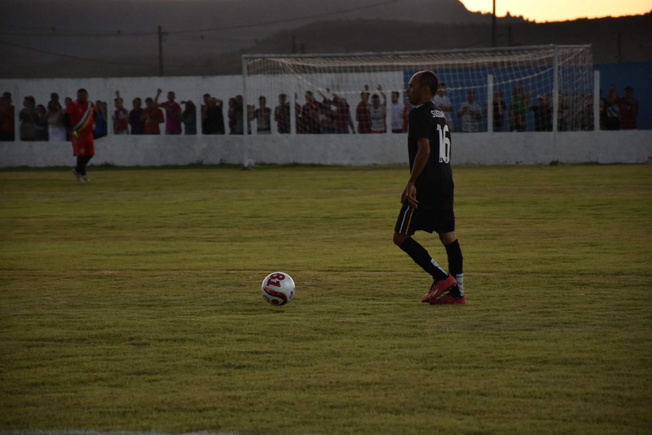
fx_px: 3314
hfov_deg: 11.2
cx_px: 326
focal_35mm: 183
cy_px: 218
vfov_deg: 7.5
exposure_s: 1/160
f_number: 5.6
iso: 1000
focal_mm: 122
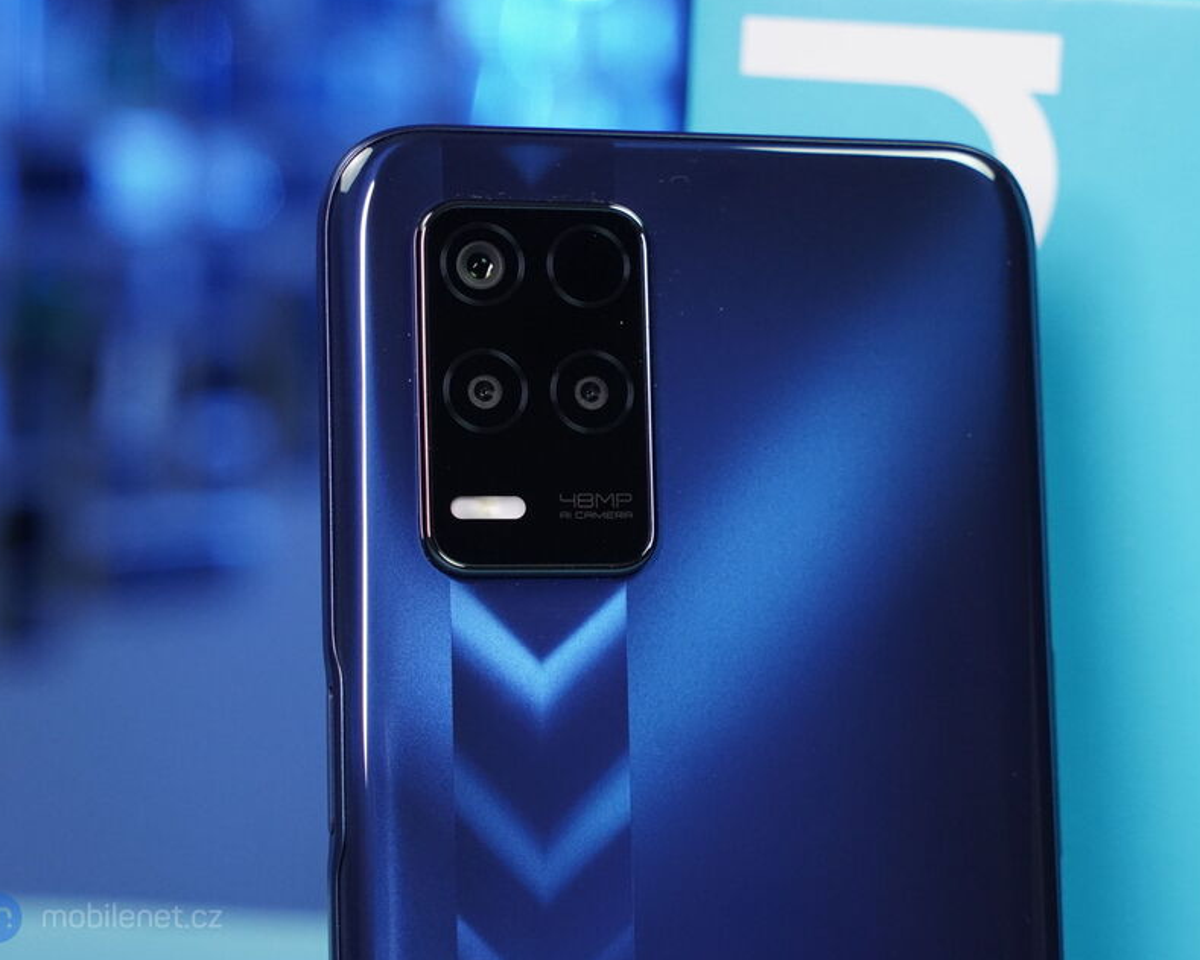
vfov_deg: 19.2
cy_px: 476
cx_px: 682
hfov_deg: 23.8
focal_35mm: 80
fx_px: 2841
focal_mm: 70
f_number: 7.1
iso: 4000
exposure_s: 1/160
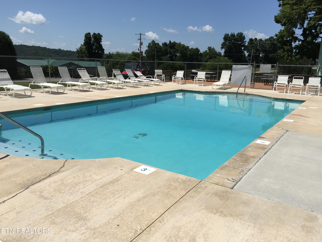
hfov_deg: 61.7
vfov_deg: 48.2
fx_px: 270
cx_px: 161
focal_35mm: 29
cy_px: 121
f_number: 2.2
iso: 32
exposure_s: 1/4405
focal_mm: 4.15
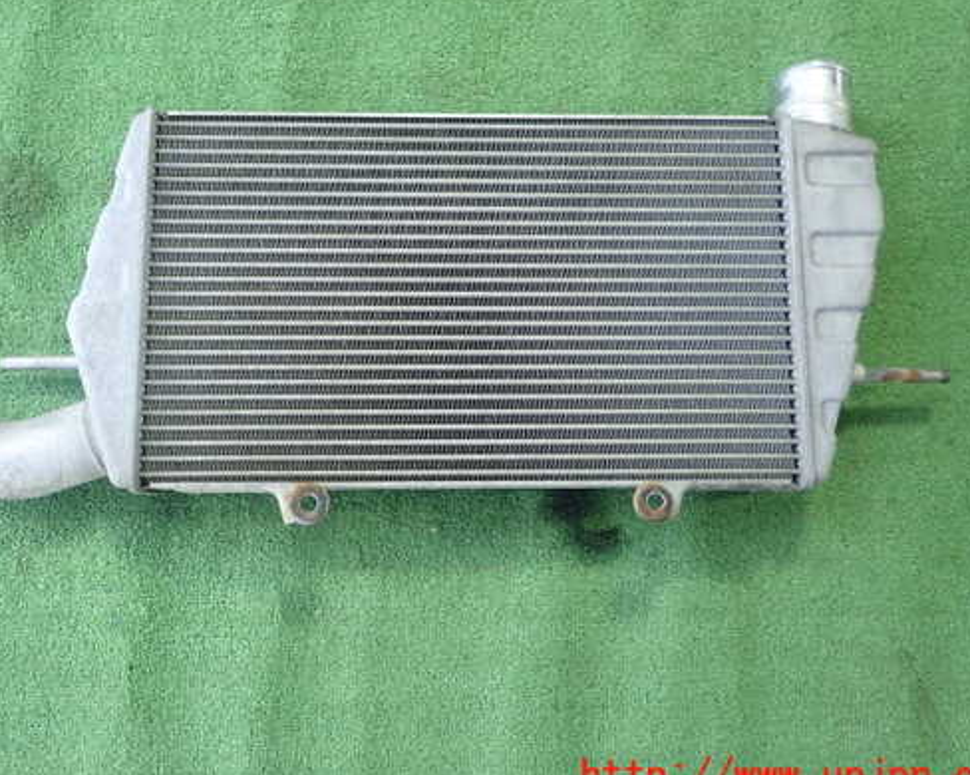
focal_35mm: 30
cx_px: 433
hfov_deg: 58.7
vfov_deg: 48.4
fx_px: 861
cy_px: 356
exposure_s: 1/60
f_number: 2
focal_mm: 4.5
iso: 200
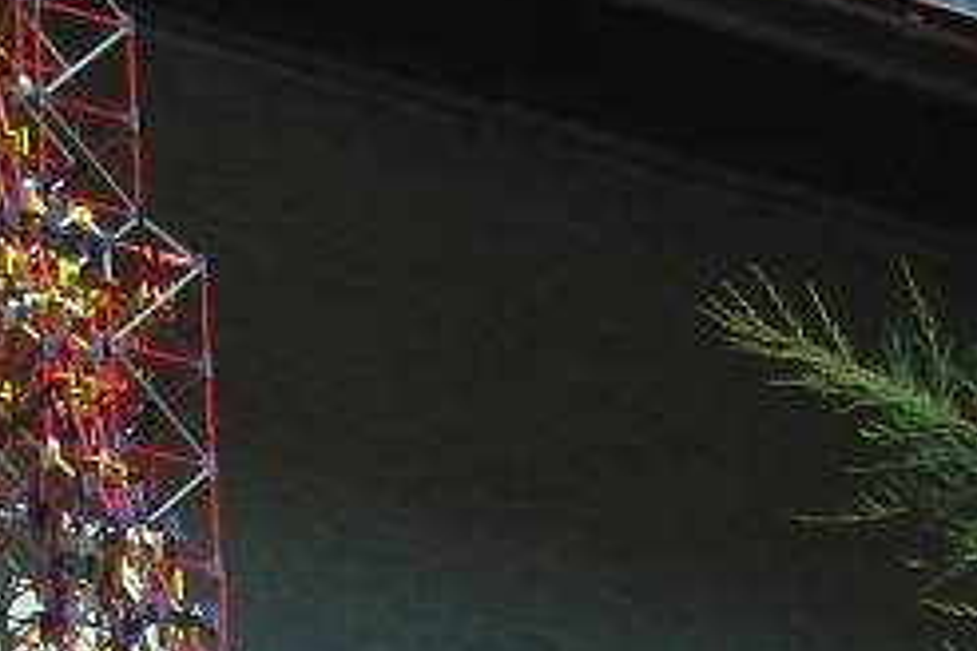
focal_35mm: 231
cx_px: 155
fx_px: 6269
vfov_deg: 5.8
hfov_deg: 8.9
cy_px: 1254
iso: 100
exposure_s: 1/400
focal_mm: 6.66
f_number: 7.1
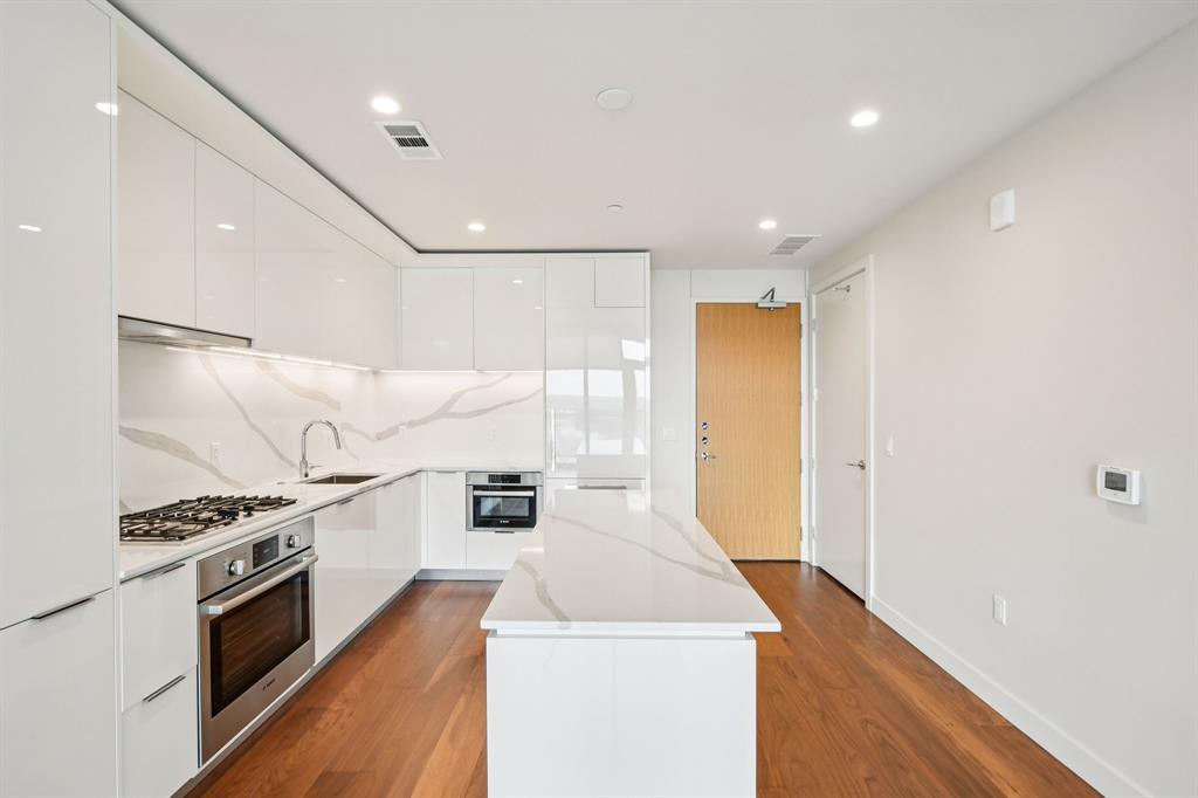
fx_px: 499
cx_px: 599
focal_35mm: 15
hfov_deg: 100.4
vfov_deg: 77.3
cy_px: 399
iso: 400
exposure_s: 1/25
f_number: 8
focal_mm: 10
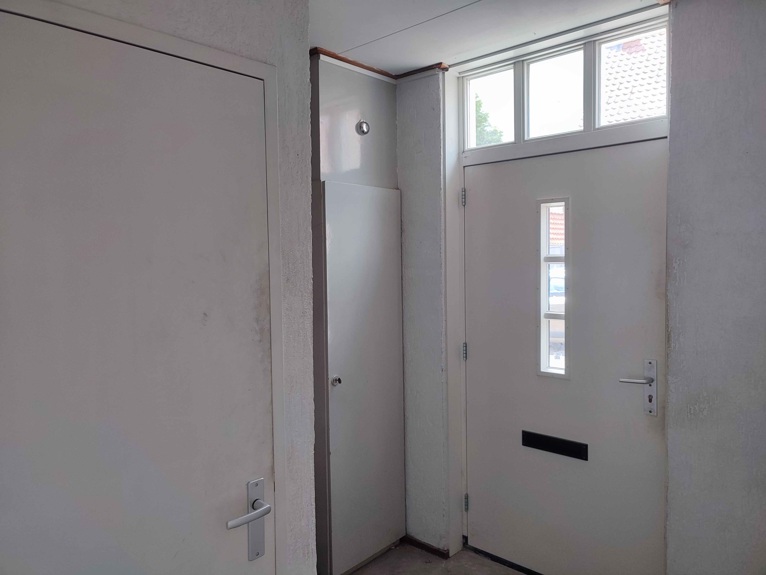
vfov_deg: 54.9
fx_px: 553
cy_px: 288
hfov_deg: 69.4
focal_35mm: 25
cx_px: 383
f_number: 1.9
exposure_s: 1/50
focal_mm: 6.04
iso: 64
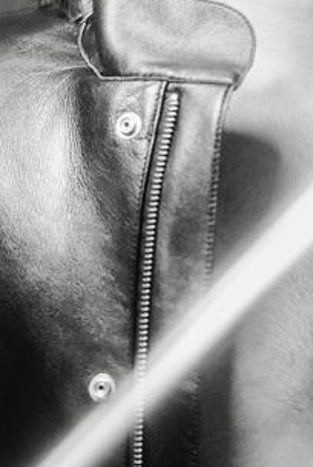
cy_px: 155
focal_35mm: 278
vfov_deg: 7.4
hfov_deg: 5.0
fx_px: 3617
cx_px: 160
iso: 4000
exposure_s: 1/800
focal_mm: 85
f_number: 1.8
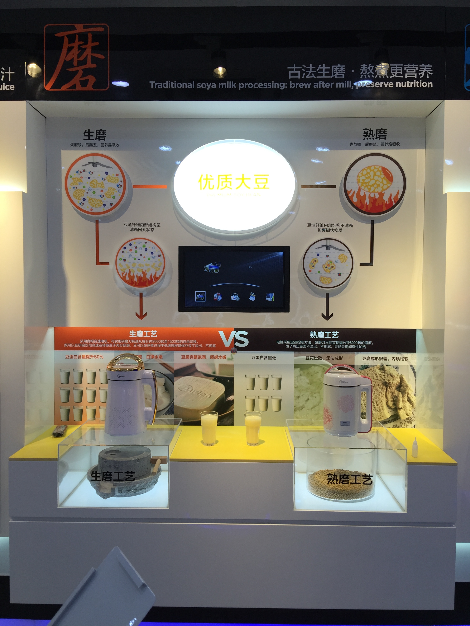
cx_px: 235
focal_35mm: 29
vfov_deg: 61.7
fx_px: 525
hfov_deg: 48.2
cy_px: 313
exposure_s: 1/102
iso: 32
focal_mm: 4.15
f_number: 2.2
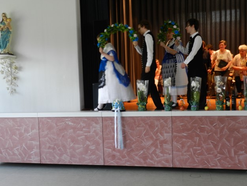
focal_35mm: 39
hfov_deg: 47.9
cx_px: 126
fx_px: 278
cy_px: 93
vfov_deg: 36.8
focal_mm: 6.7
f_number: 4
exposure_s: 1/30
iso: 320
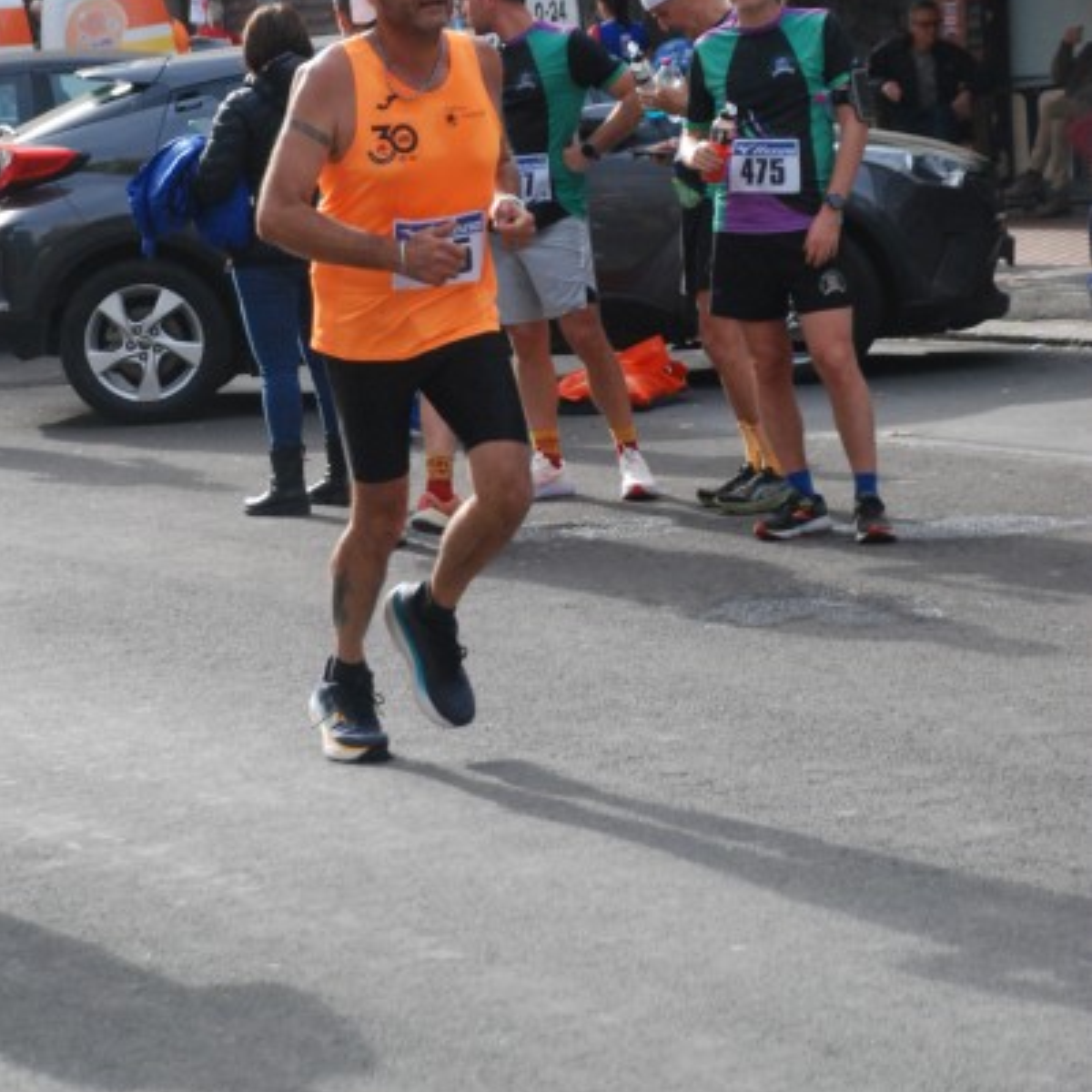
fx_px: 4783
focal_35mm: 134
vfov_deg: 13.0
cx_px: 545
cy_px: 396
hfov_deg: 13.0
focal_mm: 70
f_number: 5.6
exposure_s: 1/1000
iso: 1000
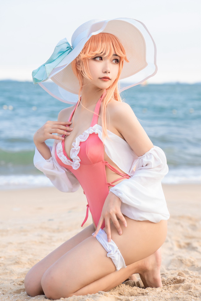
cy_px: 150
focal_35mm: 68
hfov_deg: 20.0
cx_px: 100
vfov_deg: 29.7
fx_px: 569
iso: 80
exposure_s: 1/125
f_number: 3.5
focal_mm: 68
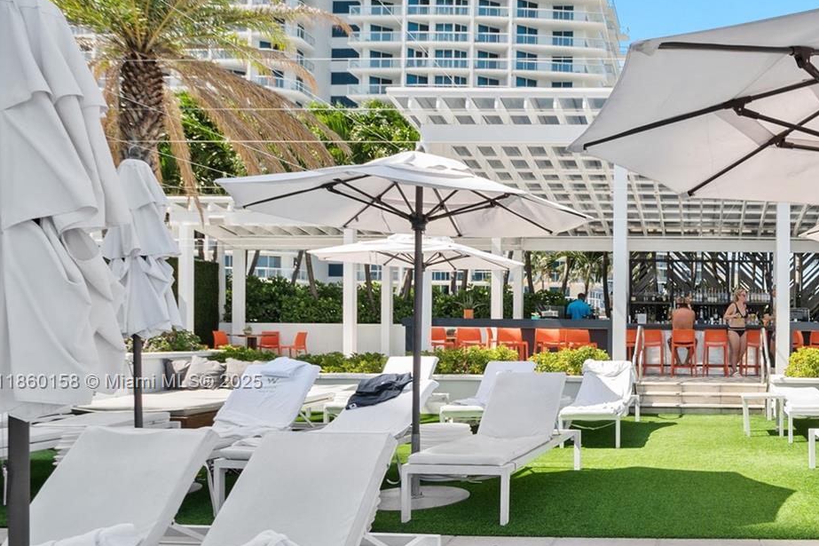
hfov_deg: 61.8
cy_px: 383
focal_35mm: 26
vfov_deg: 48.3
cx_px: 688
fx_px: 591
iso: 200
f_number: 8
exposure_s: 1/250
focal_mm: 10
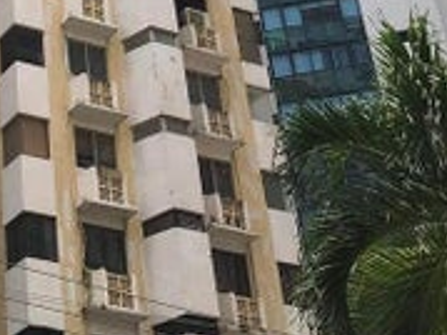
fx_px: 1290
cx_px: -12
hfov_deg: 19.0
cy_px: -110
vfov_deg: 14.1
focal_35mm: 100
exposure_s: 1/2398
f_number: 1.8
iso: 20
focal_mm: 3.99
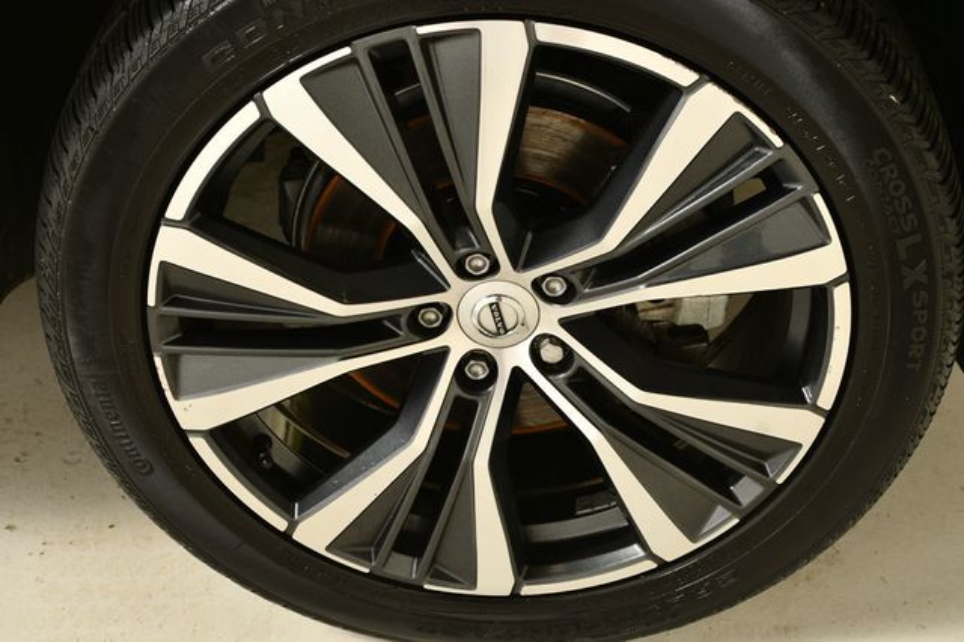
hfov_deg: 29.3
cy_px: 321
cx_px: 482
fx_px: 1847
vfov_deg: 19.7
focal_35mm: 69
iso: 100
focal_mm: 46
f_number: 7.1
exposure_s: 1/160
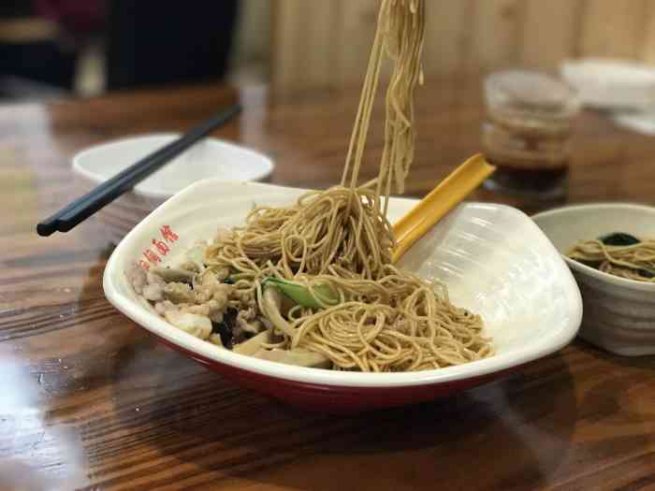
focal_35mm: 57
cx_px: 328
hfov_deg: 33.8
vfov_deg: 25.7
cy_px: 246
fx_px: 1079
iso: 320
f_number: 2.8
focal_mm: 6.6
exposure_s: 1/50
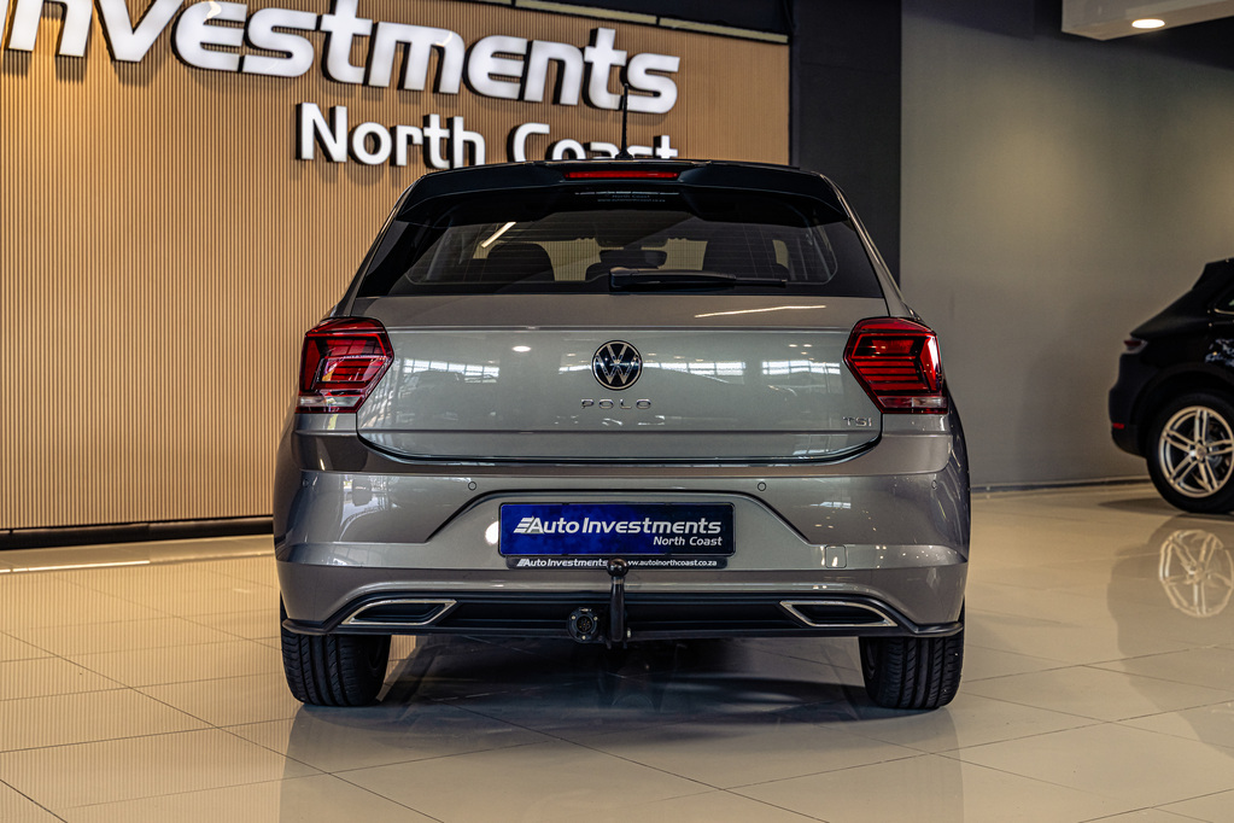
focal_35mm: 50
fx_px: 1714
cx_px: 617
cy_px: 412
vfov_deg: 27.0
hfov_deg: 39.6
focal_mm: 50
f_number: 5
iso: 500
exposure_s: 1/200
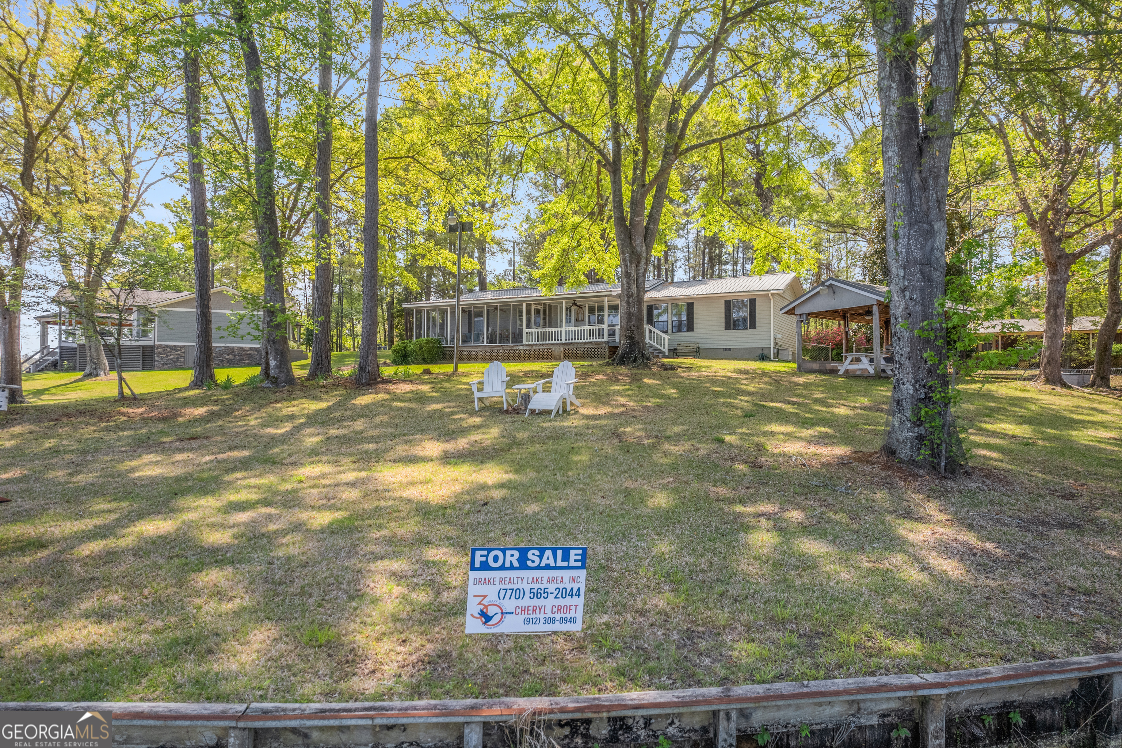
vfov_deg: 57.2
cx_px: 561
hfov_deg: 78.6
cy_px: 374
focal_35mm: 22
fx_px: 686
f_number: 2.8
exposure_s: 1/320
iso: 110
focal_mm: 8.38
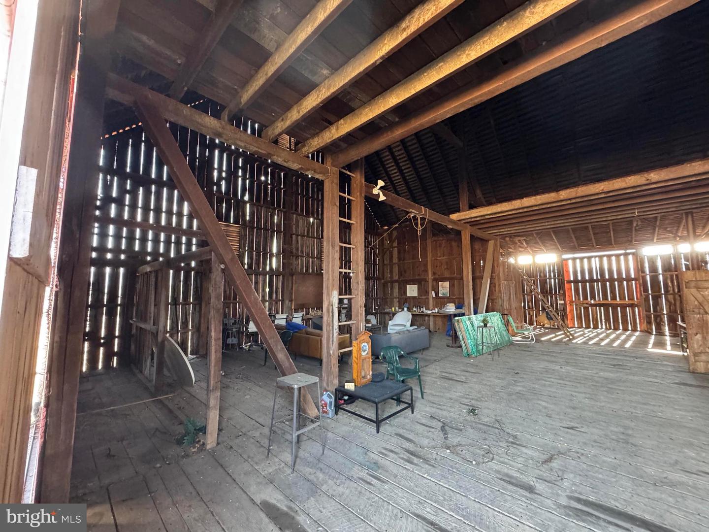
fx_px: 287
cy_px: 266
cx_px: 354
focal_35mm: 14
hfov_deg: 102.1
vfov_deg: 85.7
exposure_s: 1/60
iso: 800
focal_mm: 2.22
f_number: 2.2
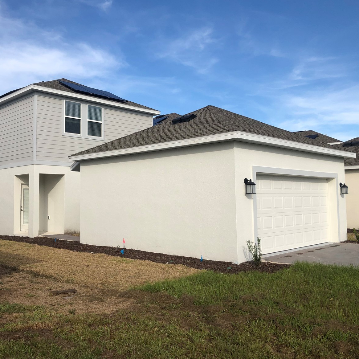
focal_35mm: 34
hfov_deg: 48.3
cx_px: 156
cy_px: 177
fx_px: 399
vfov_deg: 48.4
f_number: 1.8
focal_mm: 3.99
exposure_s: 1/2114
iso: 20
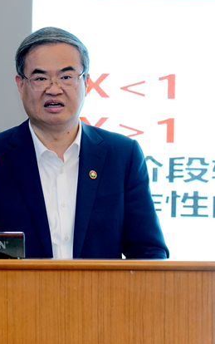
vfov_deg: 10.6
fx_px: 1846
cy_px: 171
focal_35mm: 197
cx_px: 57
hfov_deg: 6.7
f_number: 3.5
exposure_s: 1/125
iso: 2000
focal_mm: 125
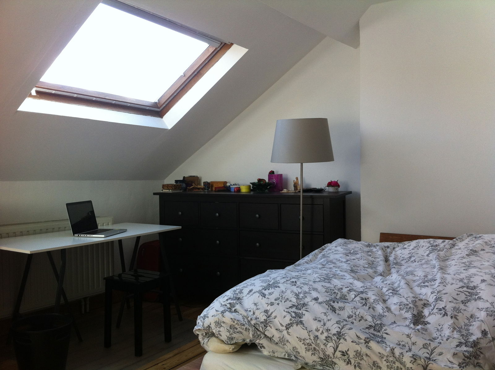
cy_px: 185
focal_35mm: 35
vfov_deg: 40.6
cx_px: 248
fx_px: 500
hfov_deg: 52.7
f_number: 2.8
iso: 80
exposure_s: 1/120
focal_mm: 3.85
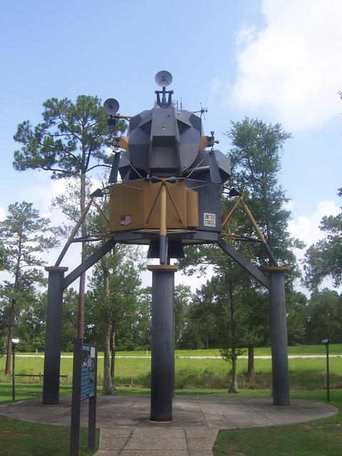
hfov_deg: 39.7
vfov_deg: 51.4
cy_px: 228
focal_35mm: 36
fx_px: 474
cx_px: 171
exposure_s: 1/250
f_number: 4.8
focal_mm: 6
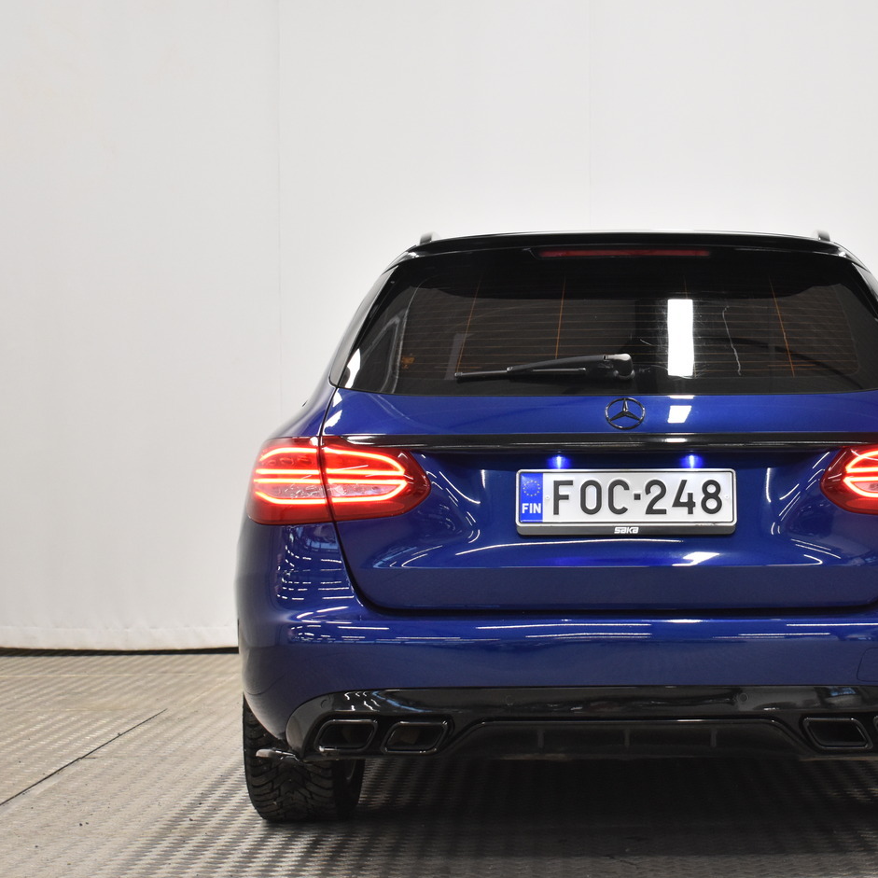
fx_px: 2267
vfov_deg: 21.9
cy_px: 406
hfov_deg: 21.8
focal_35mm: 79
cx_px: 629
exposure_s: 1/60
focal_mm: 36
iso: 1400
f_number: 4.8
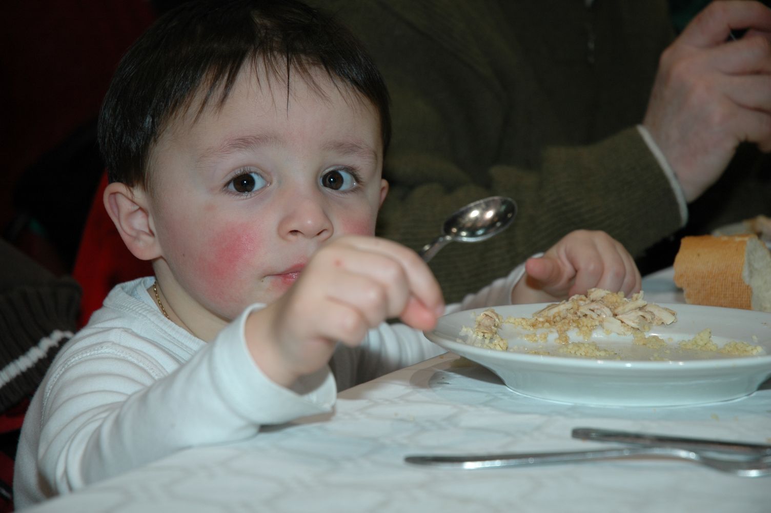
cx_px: 386
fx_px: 2247
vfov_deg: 13.0
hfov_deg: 19.5
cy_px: 256
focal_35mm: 105
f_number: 4.5
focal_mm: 70
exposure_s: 1/60
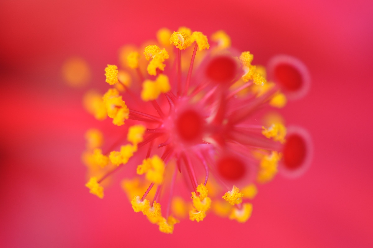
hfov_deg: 13.1
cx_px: 186
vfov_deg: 8.7
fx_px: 1630
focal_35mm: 158
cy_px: 124
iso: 125
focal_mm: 105
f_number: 4.5
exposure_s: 1/25
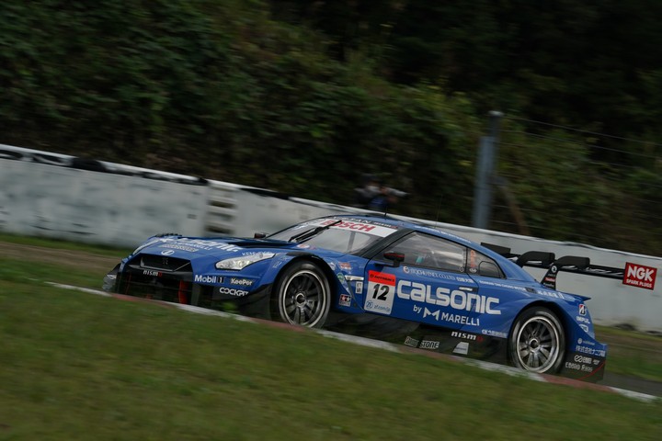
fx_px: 4468
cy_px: 220
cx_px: 331
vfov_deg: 5.7
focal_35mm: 243
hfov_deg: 8.5
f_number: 13
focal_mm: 243
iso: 400
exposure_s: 1/250
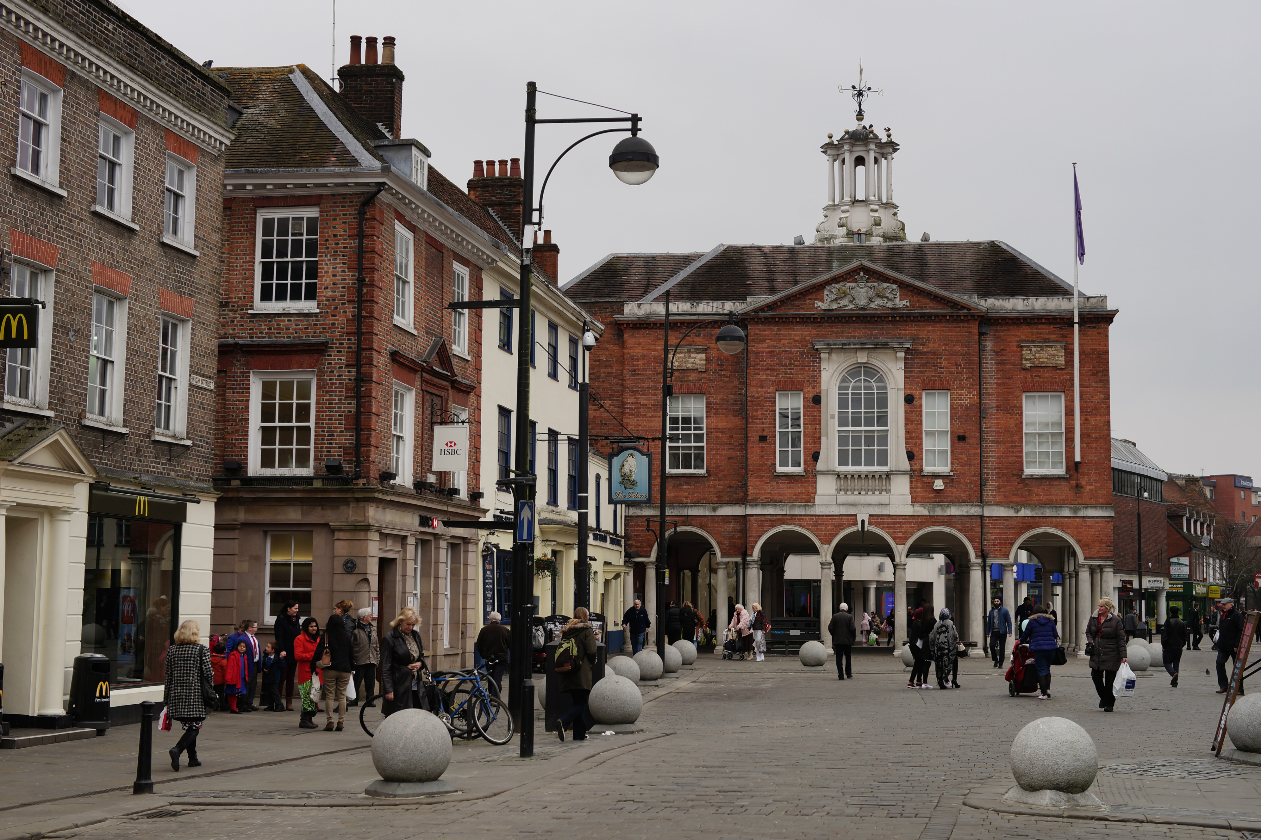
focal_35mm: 50
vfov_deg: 27.0
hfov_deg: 39.6
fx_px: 1751
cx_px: 630
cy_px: 420
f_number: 5.6
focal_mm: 50
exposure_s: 1/250
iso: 100
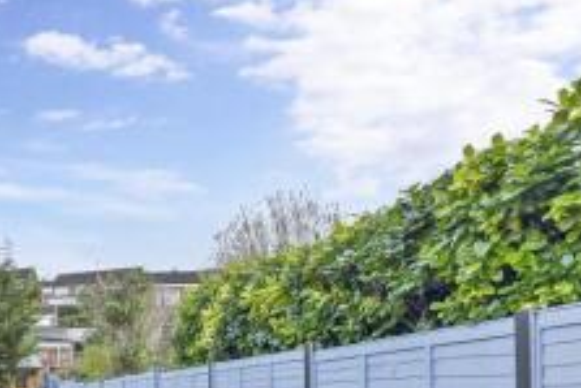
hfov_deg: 46.7
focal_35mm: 32
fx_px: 517
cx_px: -26
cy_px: 384
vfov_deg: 37.1
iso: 320
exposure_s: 1/160
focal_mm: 10
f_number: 8
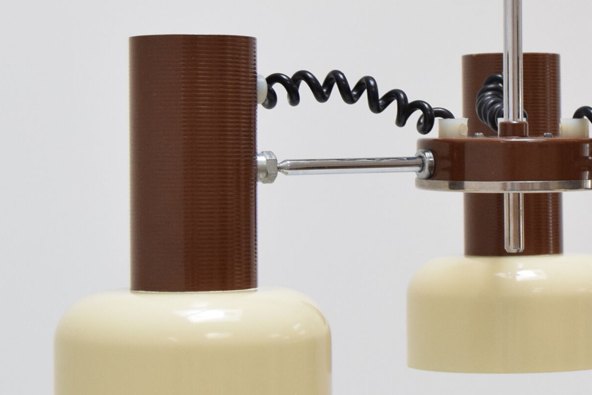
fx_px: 2090
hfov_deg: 15.9
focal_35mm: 127
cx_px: 565
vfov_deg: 10.8
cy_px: 143
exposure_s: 1/125
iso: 1600
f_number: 5.6
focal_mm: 34
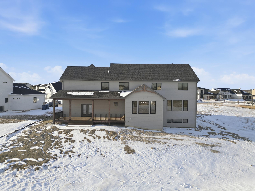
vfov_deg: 56.8
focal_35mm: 24
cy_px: 96
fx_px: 177
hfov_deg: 71.6
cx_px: 128
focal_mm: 6.7
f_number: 1.7
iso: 100
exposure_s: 1/1600
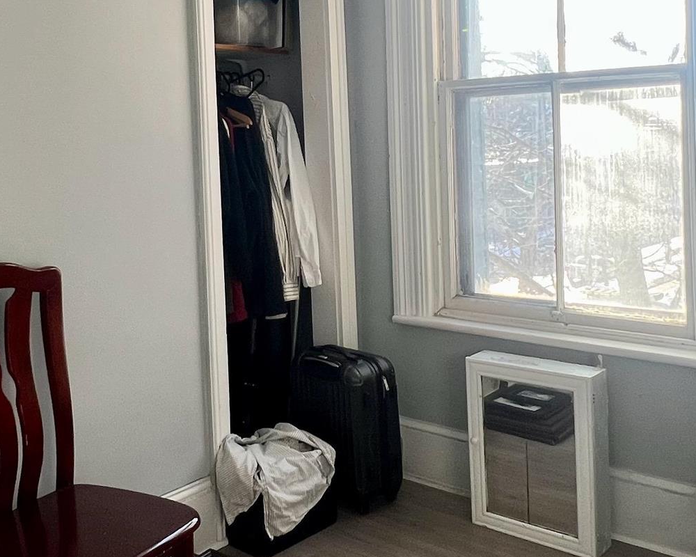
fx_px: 803
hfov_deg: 46.0
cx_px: 220
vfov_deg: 37.6
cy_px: 166
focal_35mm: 39
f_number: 1.8
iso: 50
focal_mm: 1.57
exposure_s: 1/99
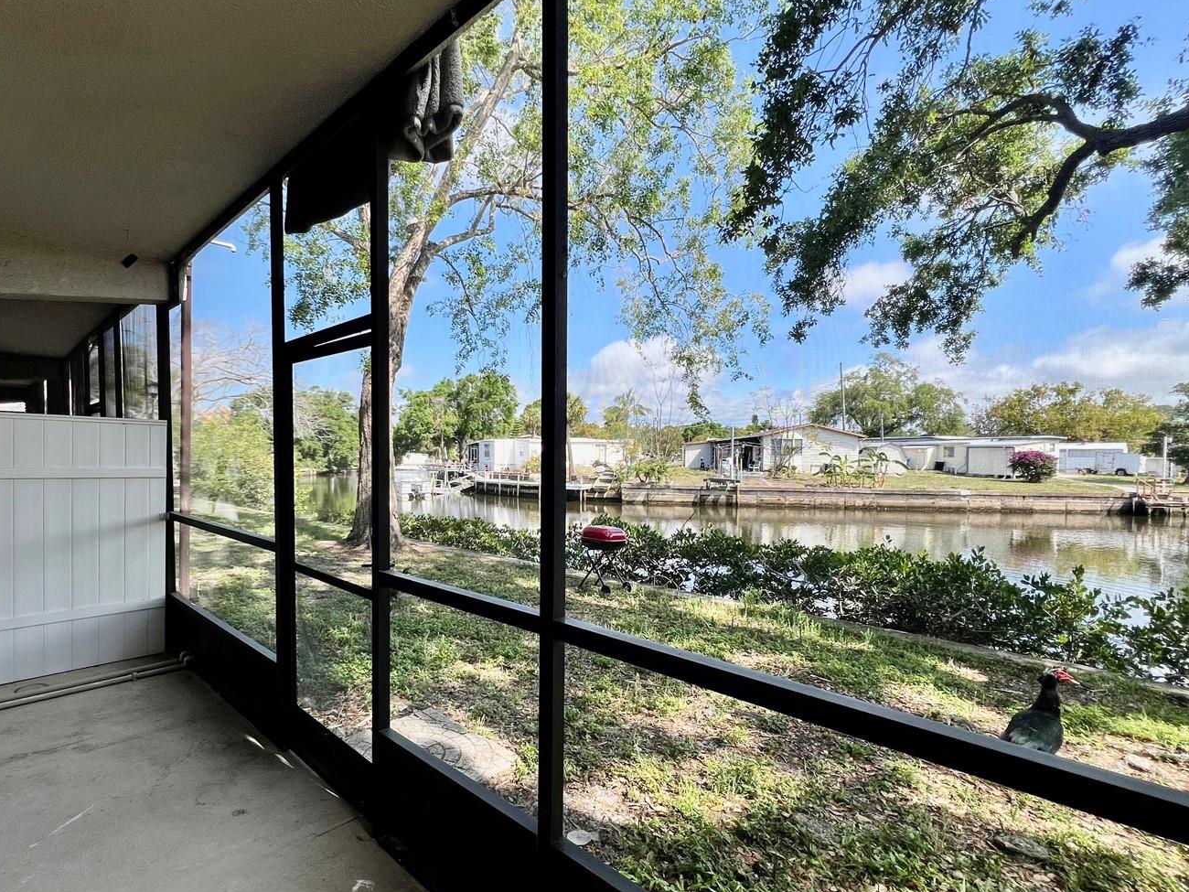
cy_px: 471
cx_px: 518
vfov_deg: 78.0
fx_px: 550
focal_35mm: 16
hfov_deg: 94.0
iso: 32
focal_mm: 1.57
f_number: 1.8
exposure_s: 1/561
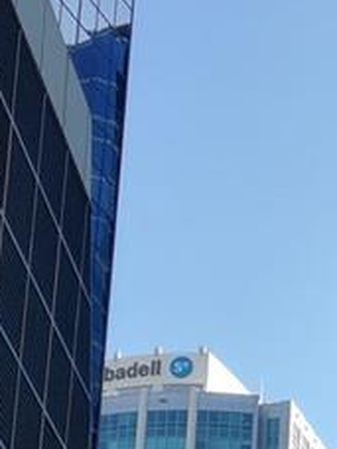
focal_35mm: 142
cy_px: 752
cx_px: 404
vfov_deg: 12.9
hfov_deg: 10.3
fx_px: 1843
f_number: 1.8
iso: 50
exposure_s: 1/1092
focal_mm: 3.95
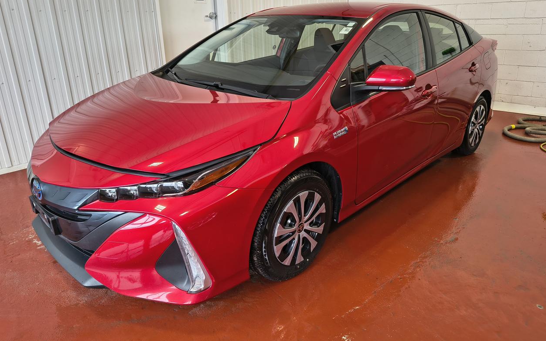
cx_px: 272
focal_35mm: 26
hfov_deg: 70.4
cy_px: 150
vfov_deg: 47.5
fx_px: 387
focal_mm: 5.56
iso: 209
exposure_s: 1/120
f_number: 1.8
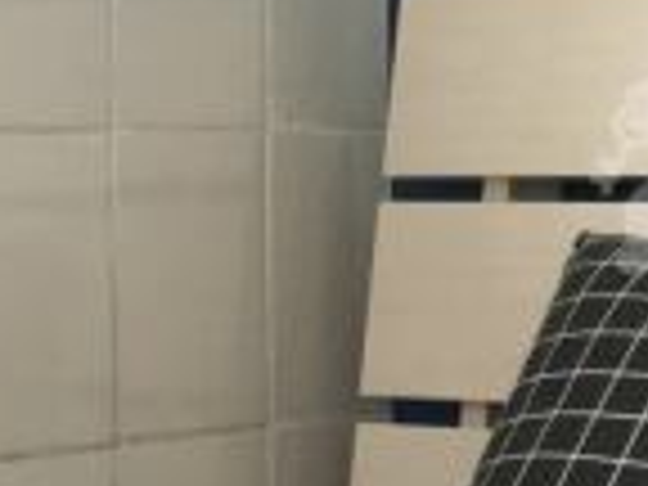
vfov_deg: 9.2
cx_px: 950
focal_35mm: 161
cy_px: 153
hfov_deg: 11.8
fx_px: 3014
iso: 80
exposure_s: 1/33
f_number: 2.2
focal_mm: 4.15
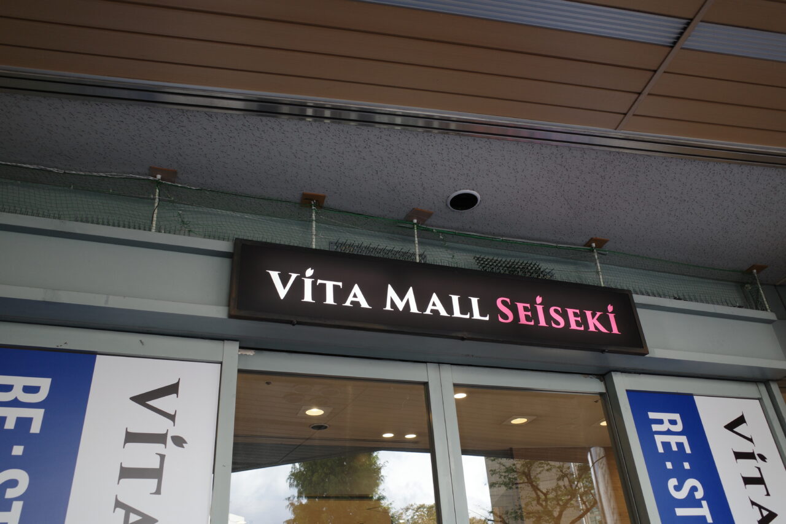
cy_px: 262
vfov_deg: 46.4
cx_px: 393
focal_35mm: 28
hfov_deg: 65.5
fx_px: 611
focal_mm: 18.3
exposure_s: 1/160
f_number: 3.2
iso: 200
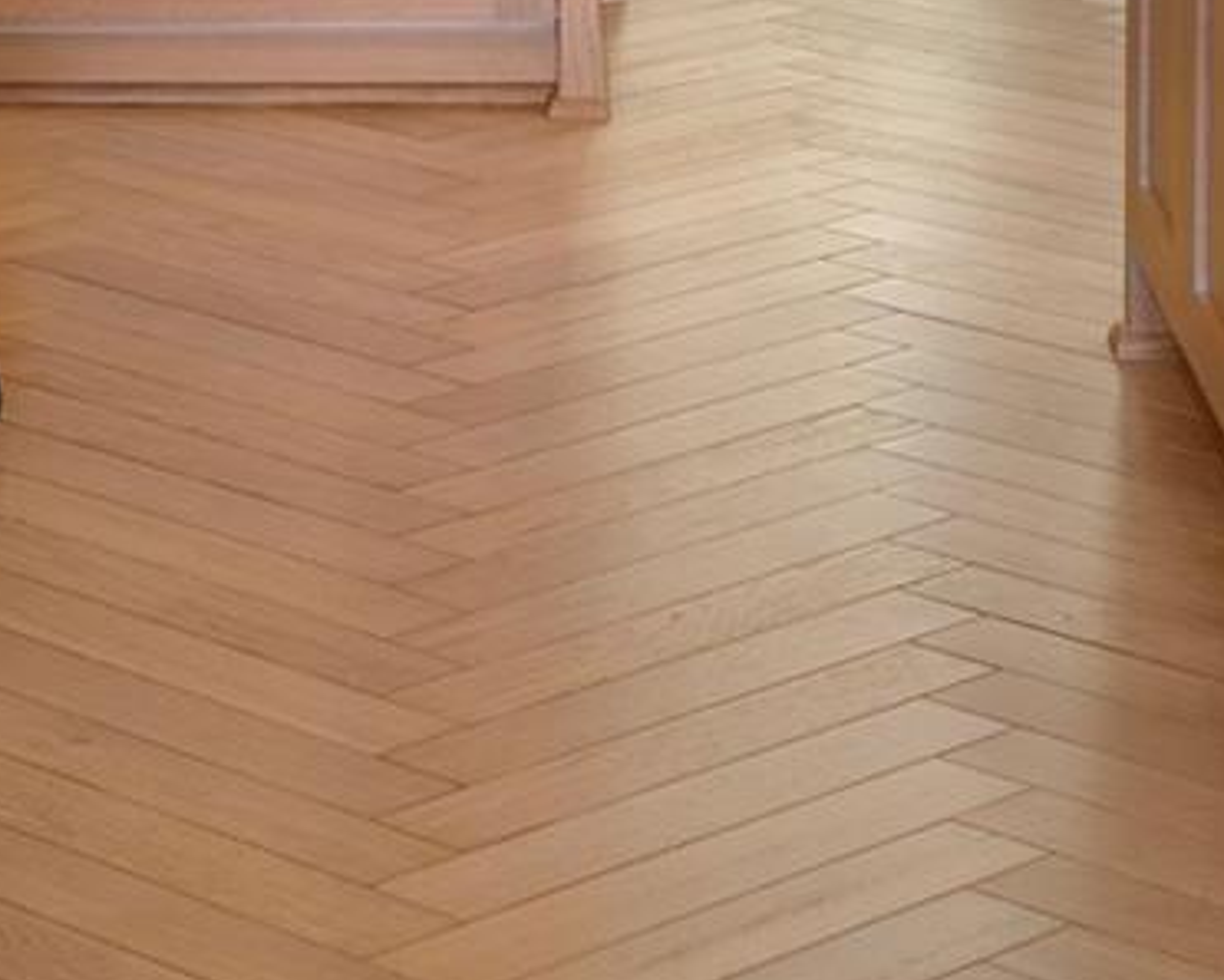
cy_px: -1074
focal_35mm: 143
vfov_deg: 9.9
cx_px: 528
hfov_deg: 13.5
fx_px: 5167
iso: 100
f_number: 8
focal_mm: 27.5
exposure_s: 1/2.5
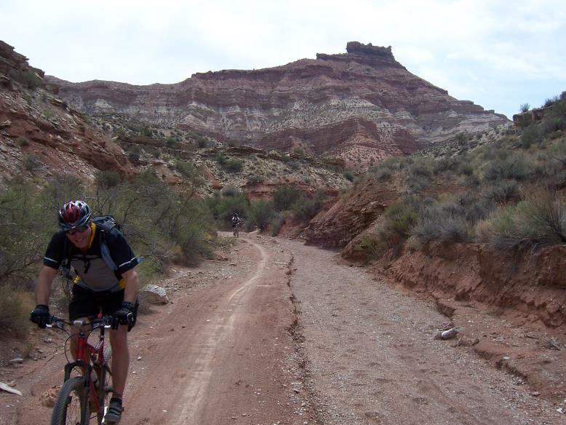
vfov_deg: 38.7
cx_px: 279
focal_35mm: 37
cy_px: 218
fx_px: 605
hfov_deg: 50.1
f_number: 4.5
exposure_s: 1/640
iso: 80
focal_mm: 6.2
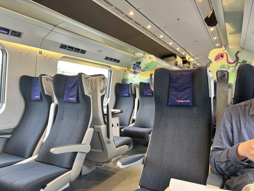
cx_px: 127
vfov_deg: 53.1
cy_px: 96
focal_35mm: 26
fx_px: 191
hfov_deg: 67.3
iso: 160
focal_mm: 5.96
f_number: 1.6
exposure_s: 1/60
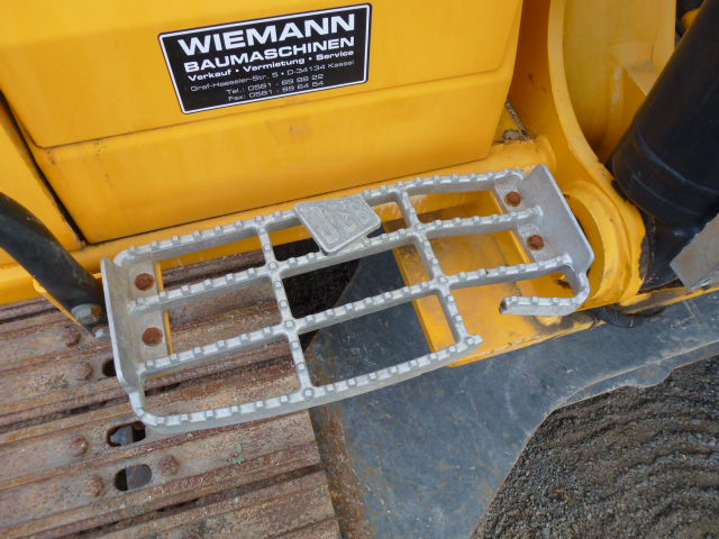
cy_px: 270
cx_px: 360
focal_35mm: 24
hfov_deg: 71.6
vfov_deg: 56.8
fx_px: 498
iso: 100
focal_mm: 4.3
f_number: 3.3
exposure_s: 1/200
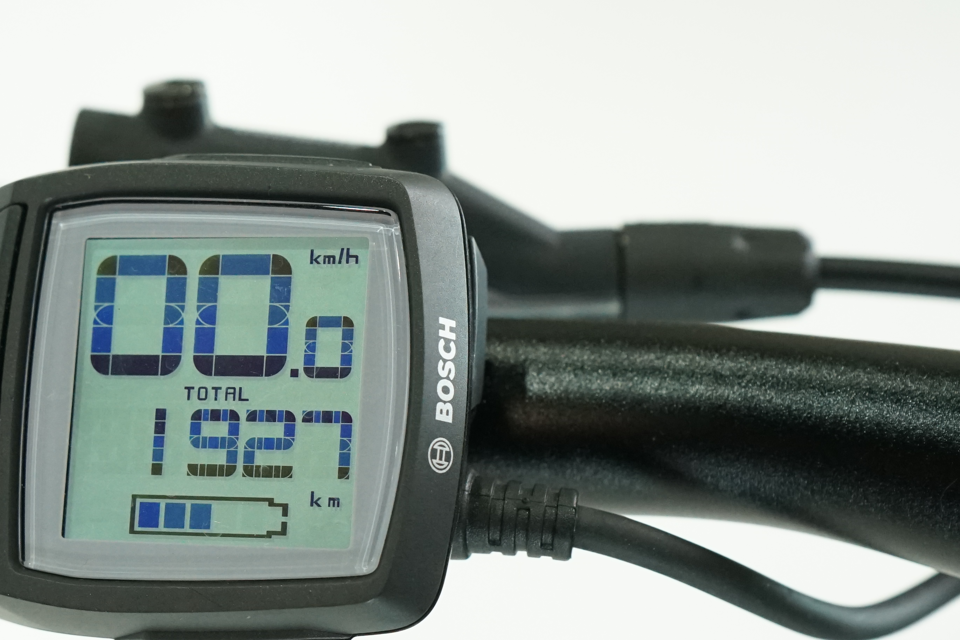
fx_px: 2160
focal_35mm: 81
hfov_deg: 24.7
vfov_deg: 16.8
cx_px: 226
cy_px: 465
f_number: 5.6
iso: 2500
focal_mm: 37
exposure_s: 1/200
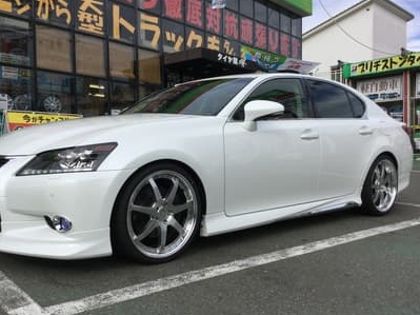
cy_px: 162
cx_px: 185
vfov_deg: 40.7
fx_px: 425
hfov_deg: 52.5
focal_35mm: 35
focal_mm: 3.3
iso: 25
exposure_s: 1/1359
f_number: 2.4
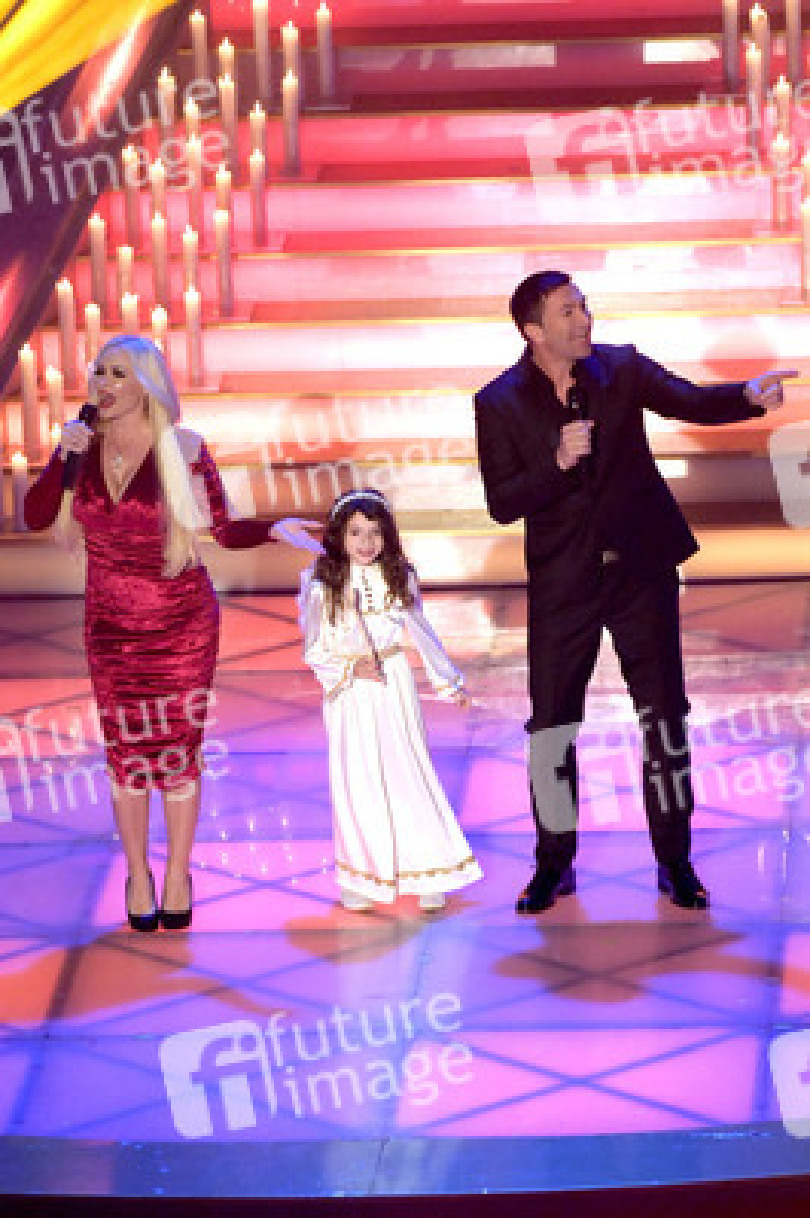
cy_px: 609
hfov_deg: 4.4
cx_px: 405
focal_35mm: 310
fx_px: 10480
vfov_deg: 6.7
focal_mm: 310
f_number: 5.6
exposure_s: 1/500
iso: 12800
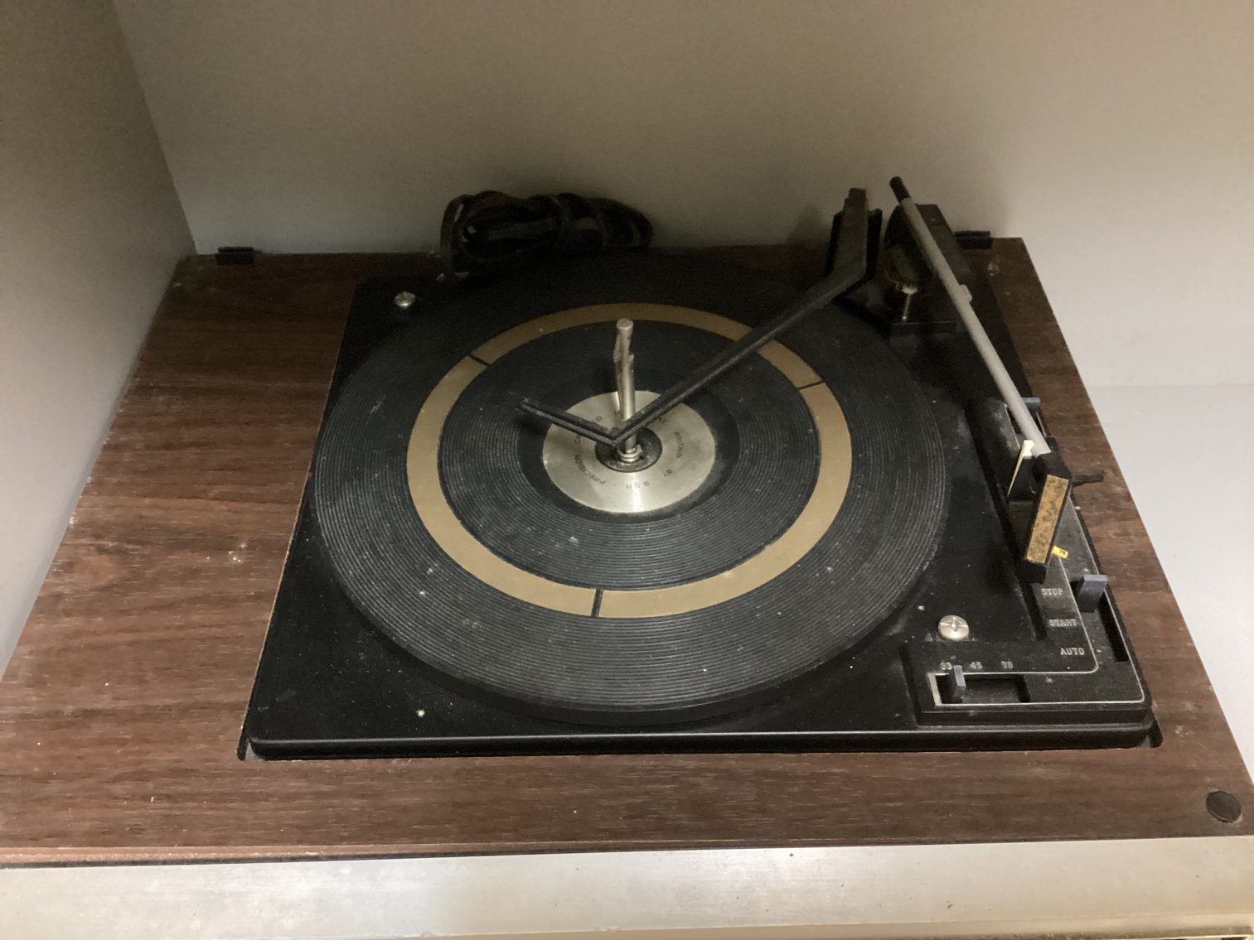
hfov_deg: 58.3
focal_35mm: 31
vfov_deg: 45.4
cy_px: 470
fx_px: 1123
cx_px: 627
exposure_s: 1/30
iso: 640
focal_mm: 3.3
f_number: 2.4
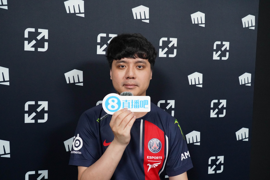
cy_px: 90
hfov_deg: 61.9
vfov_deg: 43.6
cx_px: 135
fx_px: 225
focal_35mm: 30
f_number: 5.6
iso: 10000
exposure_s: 1/800
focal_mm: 30
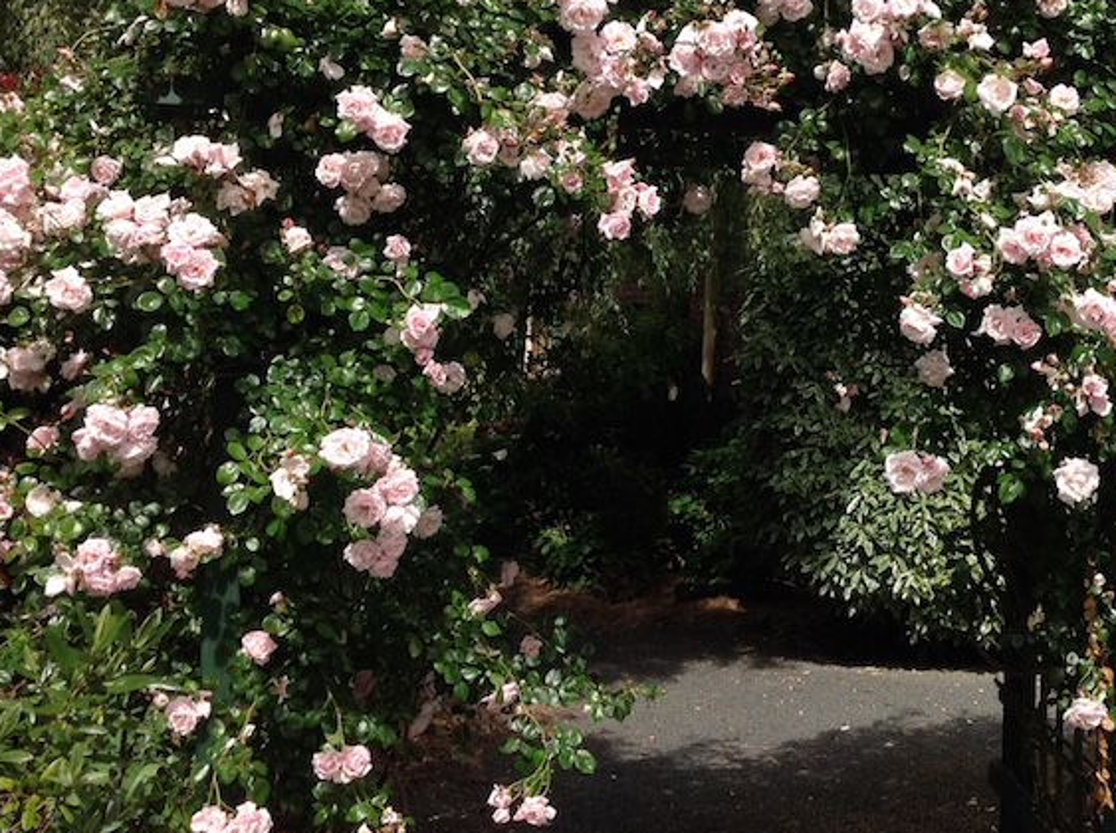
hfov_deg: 34.0
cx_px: 767
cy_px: 228
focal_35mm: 56
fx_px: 1802
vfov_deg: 25.8
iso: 50
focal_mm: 4.28
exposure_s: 1/1592
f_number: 2.4
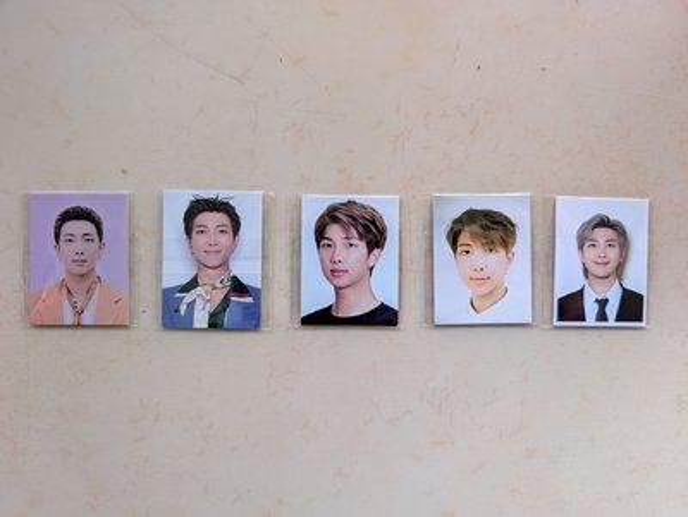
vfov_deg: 56.9
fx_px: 478
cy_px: 258
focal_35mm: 24
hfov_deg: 71.5
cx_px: 344
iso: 65
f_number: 1.68
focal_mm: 6.9
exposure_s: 1/57.4
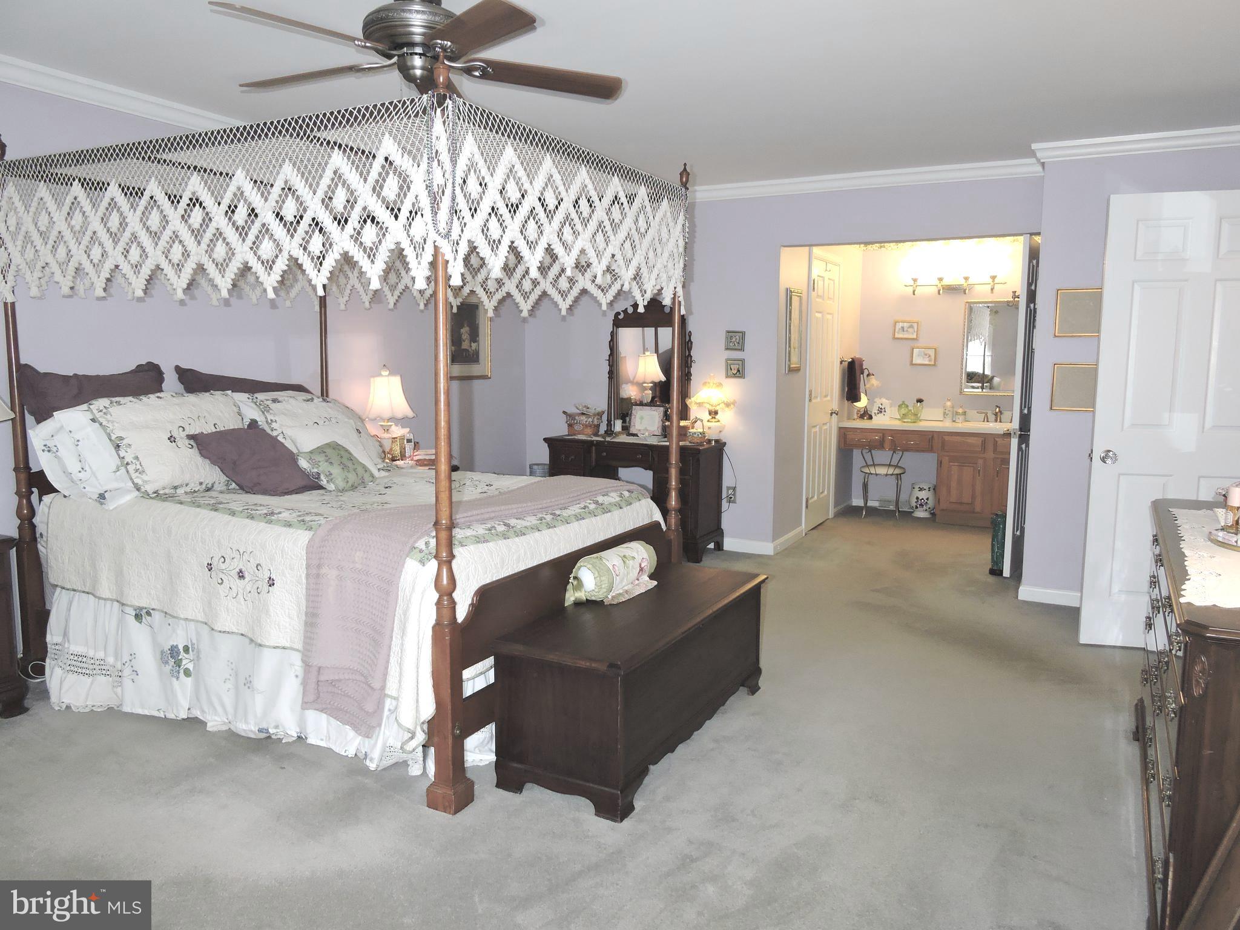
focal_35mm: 24
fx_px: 860
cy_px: 465
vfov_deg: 56.8
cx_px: 620
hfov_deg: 71.6
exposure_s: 1/30
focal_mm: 4.3
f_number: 3.3
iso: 200
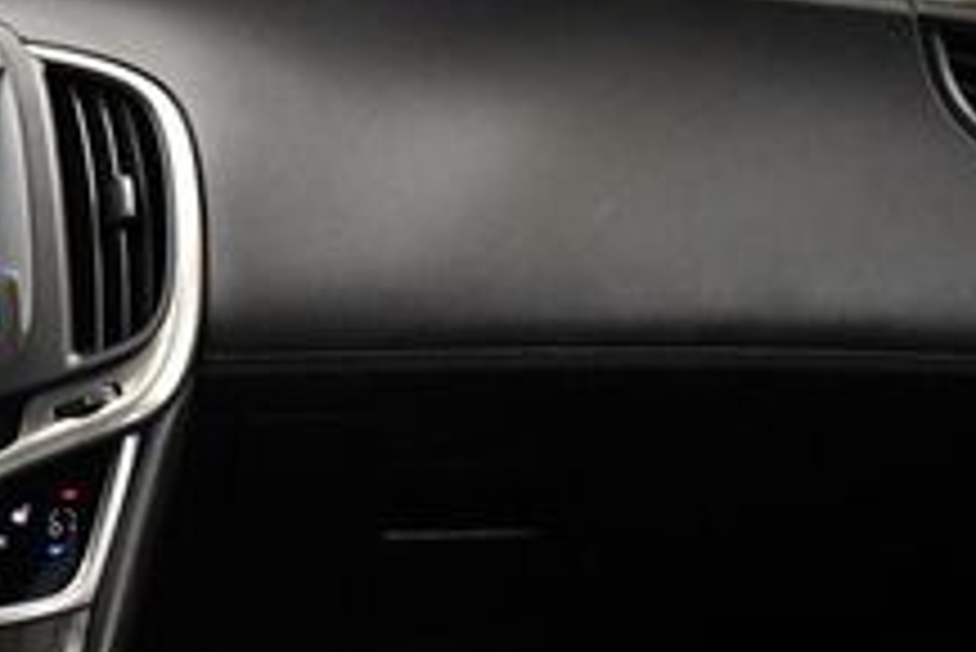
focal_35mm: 106
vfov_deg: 12.9
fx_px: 2876
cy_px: 207
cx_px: -198
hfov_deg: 18.3
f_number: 3.5
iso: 3200
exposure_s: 1/100
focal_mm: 18
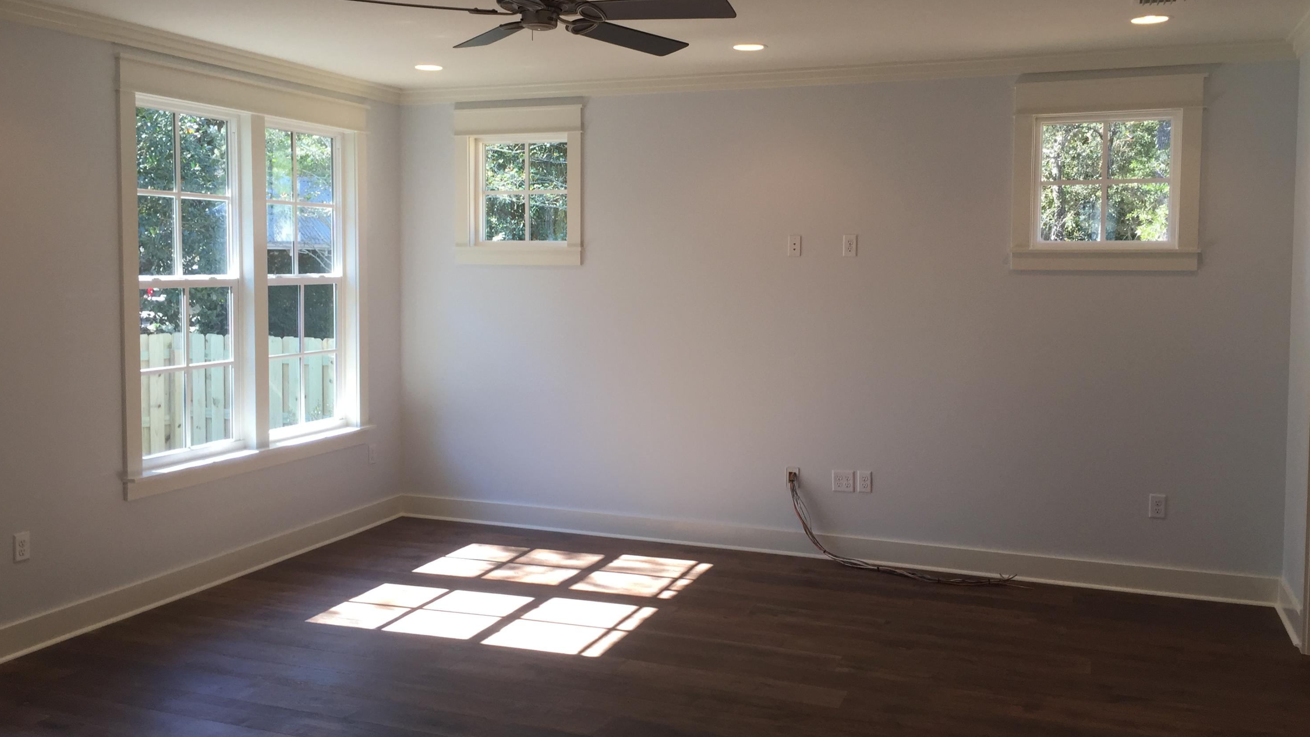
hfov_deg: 61.0
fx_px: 1112
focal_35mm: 32
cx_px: 659
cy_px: 323
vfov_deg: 36.6
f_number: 2.2
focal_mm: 4.15
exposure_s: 1/120
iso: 50
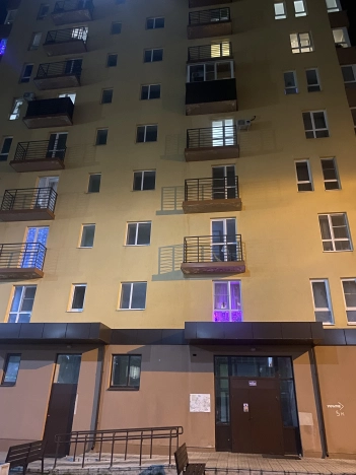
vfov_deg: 67.3
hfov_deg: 53.1
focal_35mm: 26
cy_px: 238
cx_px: 178
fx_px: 357
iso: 500
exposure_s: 1/8
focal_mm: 4.25
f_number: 1.8
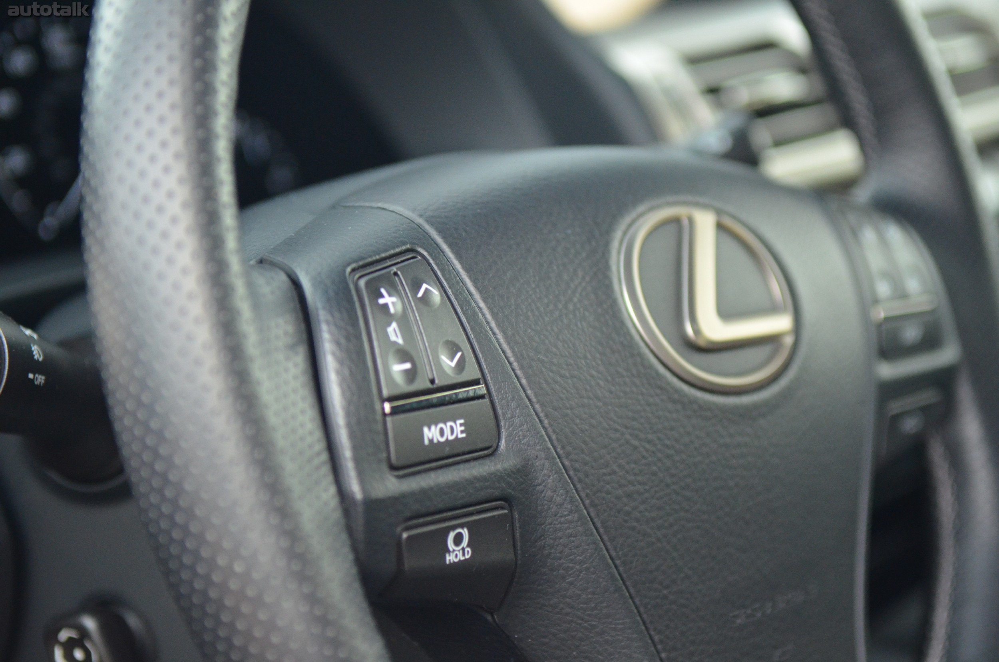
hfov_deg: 27.0
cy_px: 331
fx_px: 2077
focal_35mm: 75
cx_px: 500
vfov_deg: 18.1
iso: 1600
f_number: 2.8
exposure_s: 1/250
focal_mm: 50
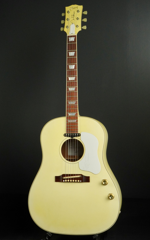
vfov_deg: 37.2
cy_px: 120
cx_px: 73
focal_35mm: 55
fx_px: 357
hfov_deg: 23.8
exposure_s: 1/60
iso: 1250
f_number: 11
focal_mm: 35
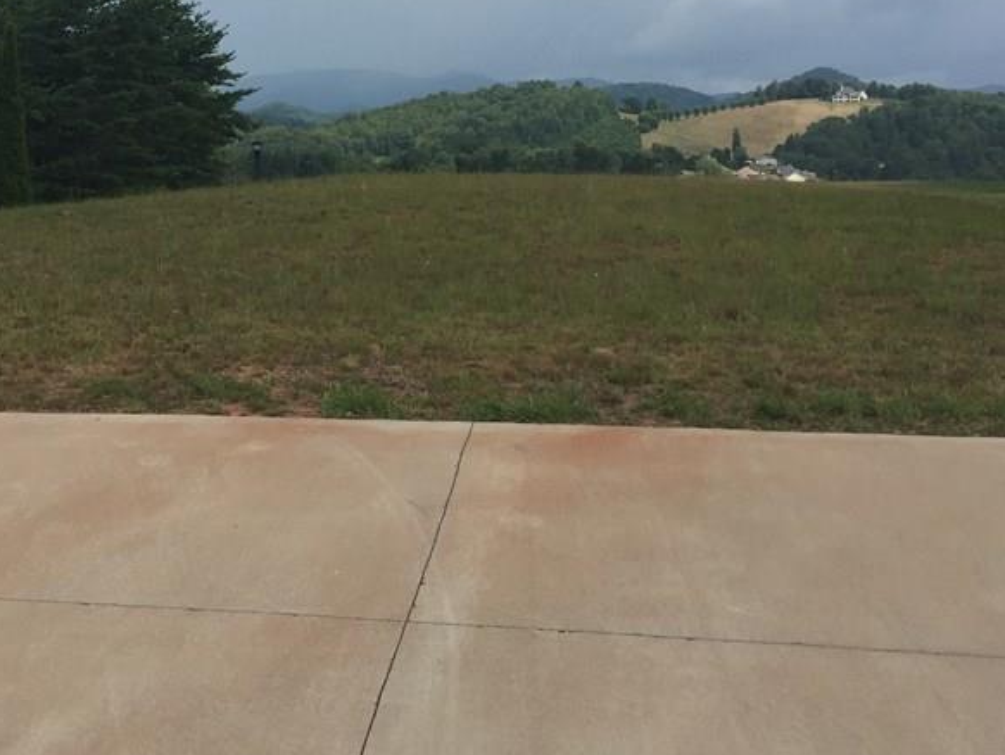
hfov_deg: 36.7
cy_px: 174
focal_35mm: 51
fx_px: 1481
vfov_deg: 28.1
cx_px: 266
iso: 32
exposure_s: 1/2639
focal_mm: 4.15
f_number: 2.2
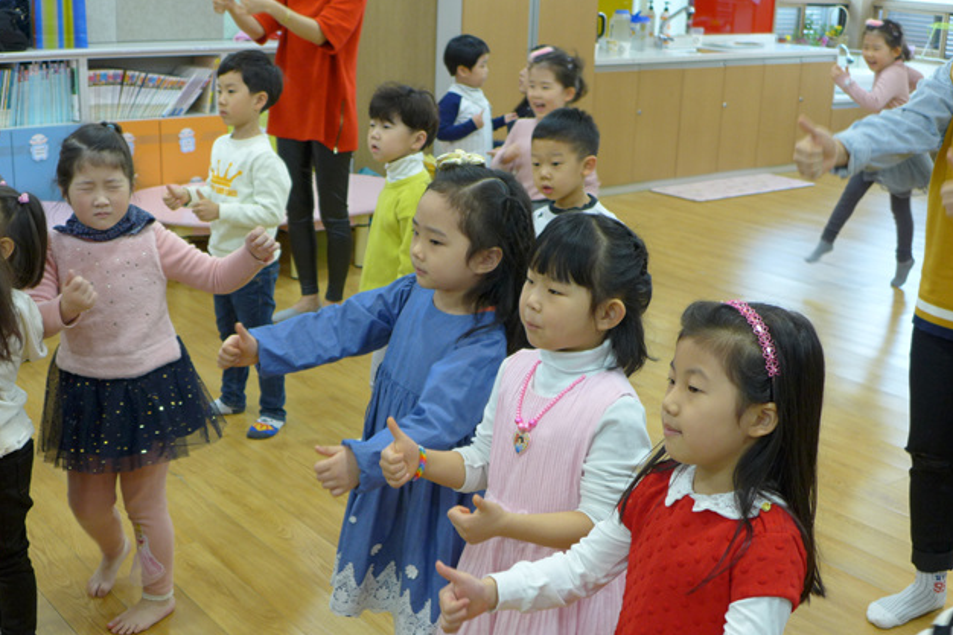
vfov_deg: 27.0
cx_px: 483
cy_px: 343
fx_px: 1323
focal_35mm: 50
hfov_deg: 39.6
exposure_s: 1/80
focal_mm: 9.2
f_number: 1.8
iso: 160
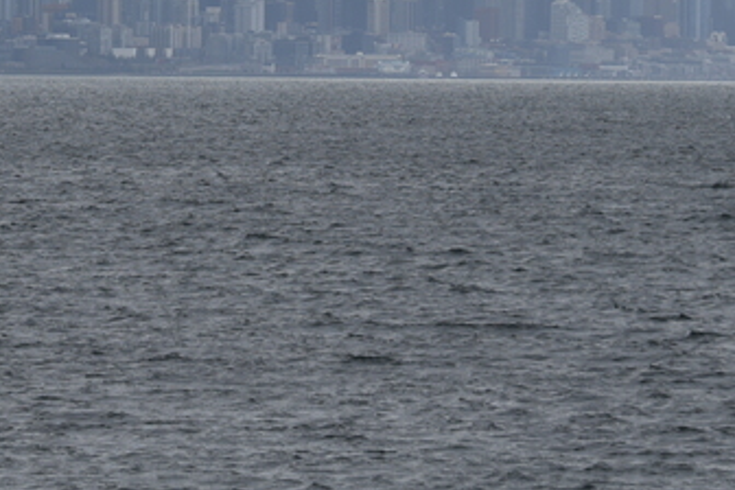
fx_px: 7778
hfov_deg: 5.4
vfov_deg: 3.6
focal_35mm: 381
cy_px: 24
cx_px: 394
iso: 100
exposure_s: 1/320
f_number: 9
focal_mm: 100
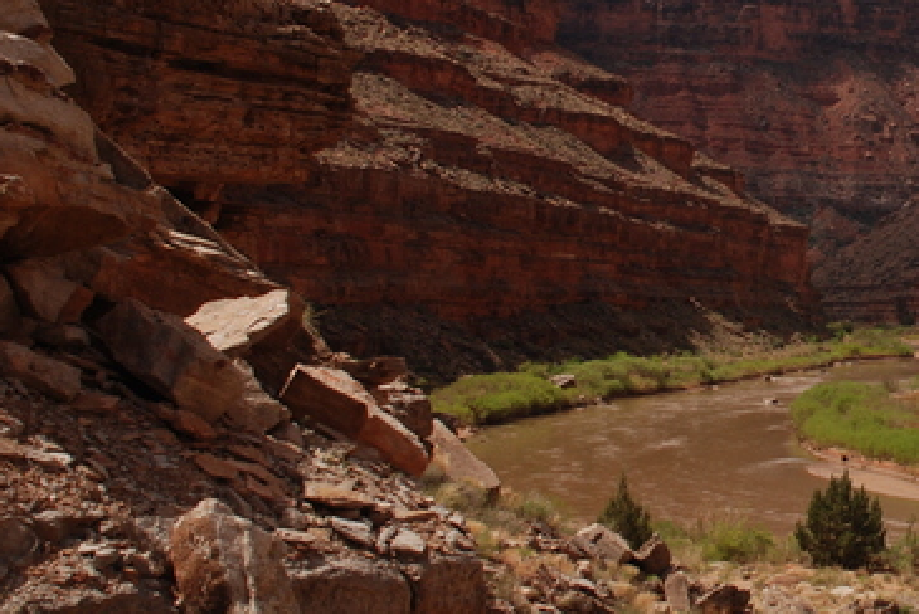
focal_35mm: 79
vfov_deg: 17.3
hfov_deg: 24.2
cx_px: 969
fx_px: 2018
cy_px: 260
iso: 160
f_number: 5.6
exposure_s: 1/1250
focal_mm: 24
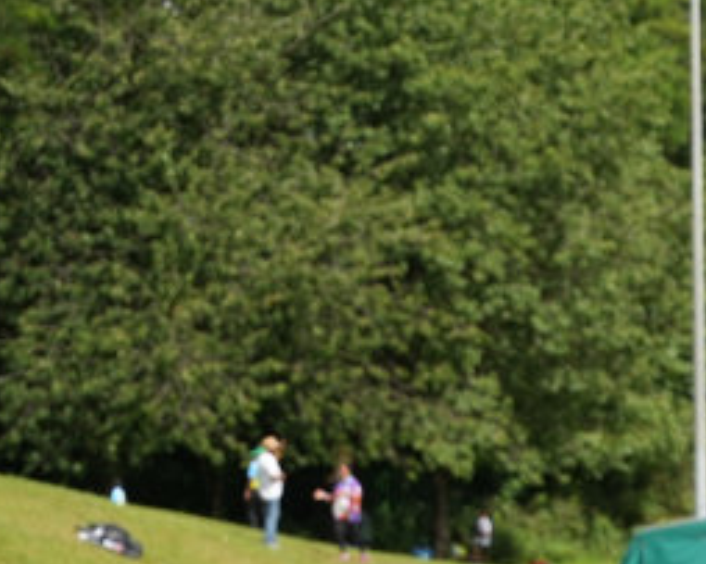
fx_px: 4499
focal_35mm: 215
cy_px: 629
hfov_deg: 8.7
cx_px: 1115
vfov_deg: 7.1
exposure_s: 1/4000
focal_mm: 57.1
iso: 250
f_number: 2.8
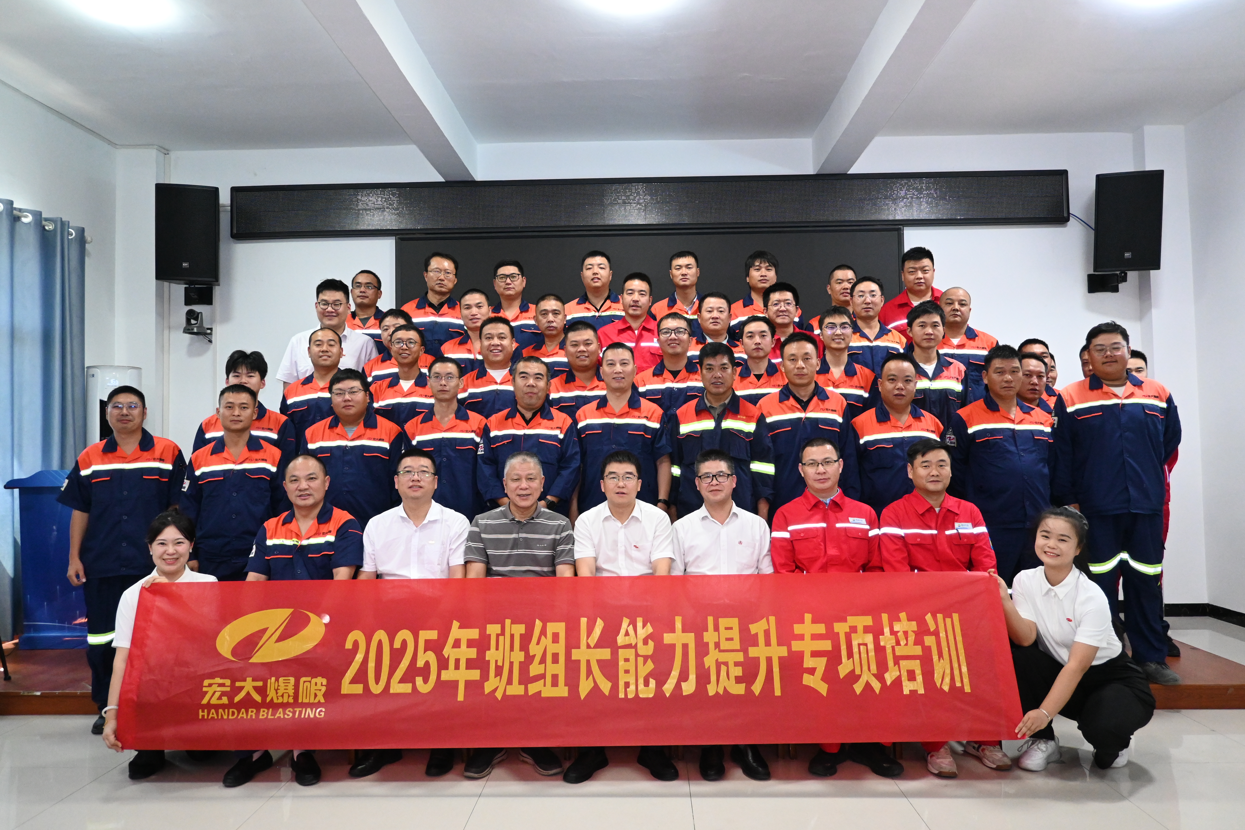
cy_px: 415
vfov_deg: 49.1
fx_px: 908
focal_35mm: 26
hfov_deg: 68.9
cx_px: 622
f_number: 3.5
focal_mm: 17.5
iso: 3200
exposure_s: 1/80
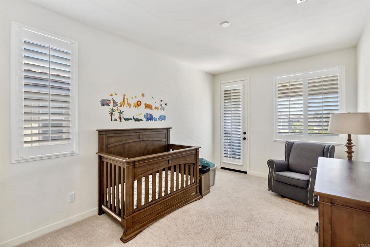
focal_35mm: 16
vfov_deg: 73.8
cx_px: 185
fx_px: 164
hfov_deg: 96.7
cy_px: 124
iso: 100
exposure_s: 1/8
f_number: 5.6
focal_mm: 16
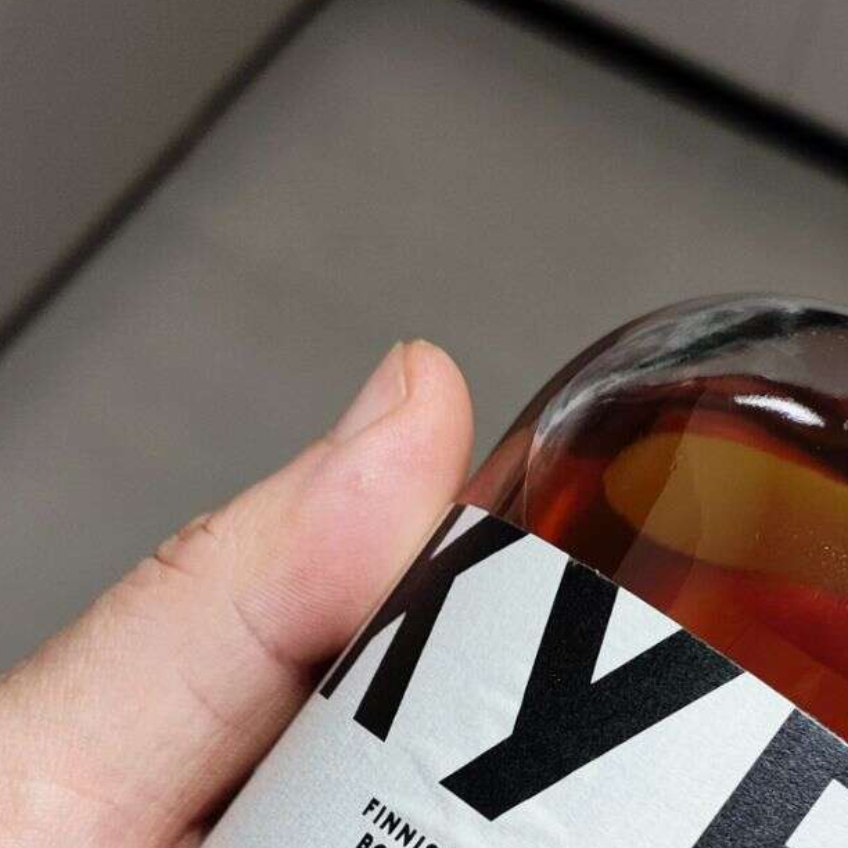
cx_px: 612
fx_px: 2051
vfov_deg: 22.0
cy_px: 956
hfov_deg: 23.2
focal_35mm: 74
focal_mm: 4.71
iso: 231
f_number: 1.79
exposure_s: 1/50
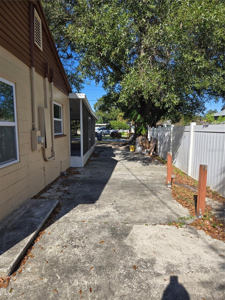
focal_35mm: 23
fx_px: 199
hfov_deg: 58.9
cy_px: 150
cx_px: 112
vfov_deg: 73.9
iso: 25
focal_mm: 5.4
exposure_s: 1/1453
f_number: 1.8
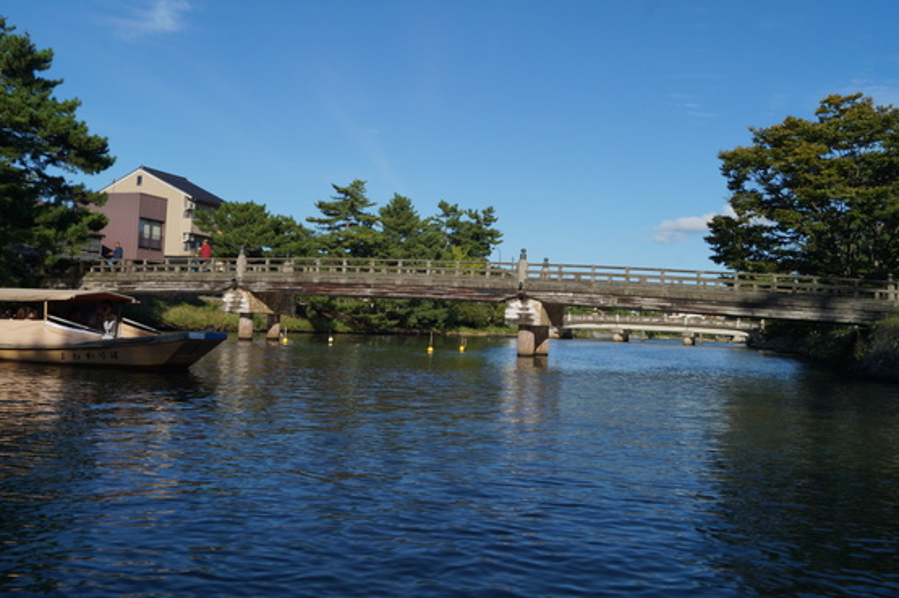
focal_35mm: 33
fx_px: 823
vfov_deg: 39.9
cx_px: 450
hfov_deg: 57.3
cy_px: 299
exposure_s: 1/200
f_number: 11
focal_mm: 22
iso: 100
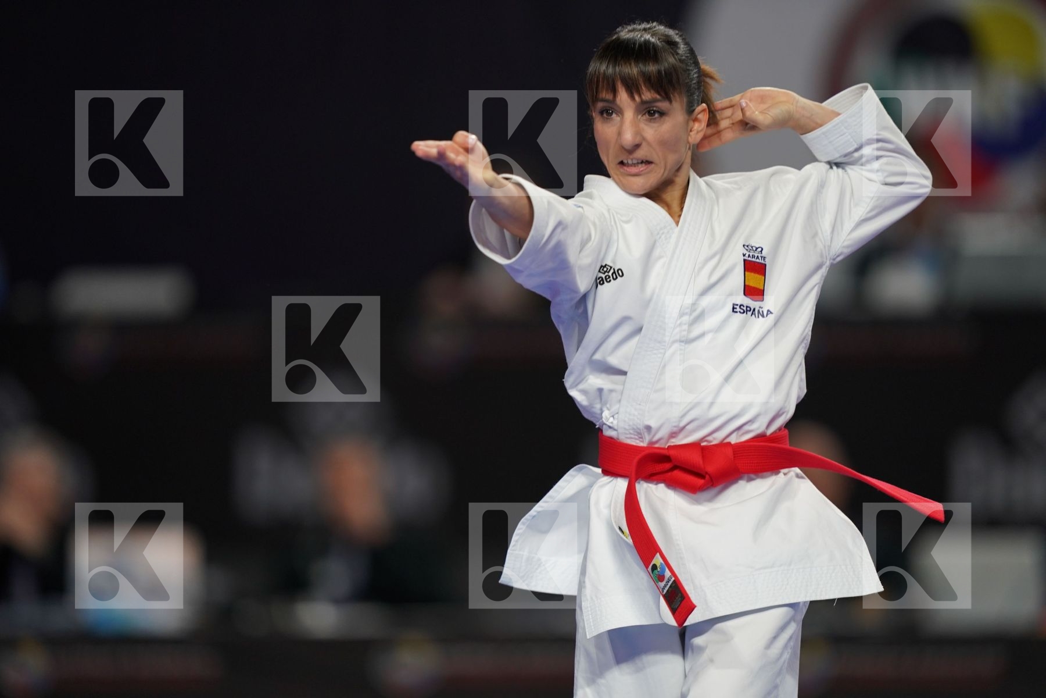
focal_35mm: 400
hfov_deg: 5.2
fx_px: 11621
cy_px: 349
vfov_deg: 3.4
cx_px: 523
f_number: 2.8
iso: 800
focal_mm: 400
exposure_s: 1/500
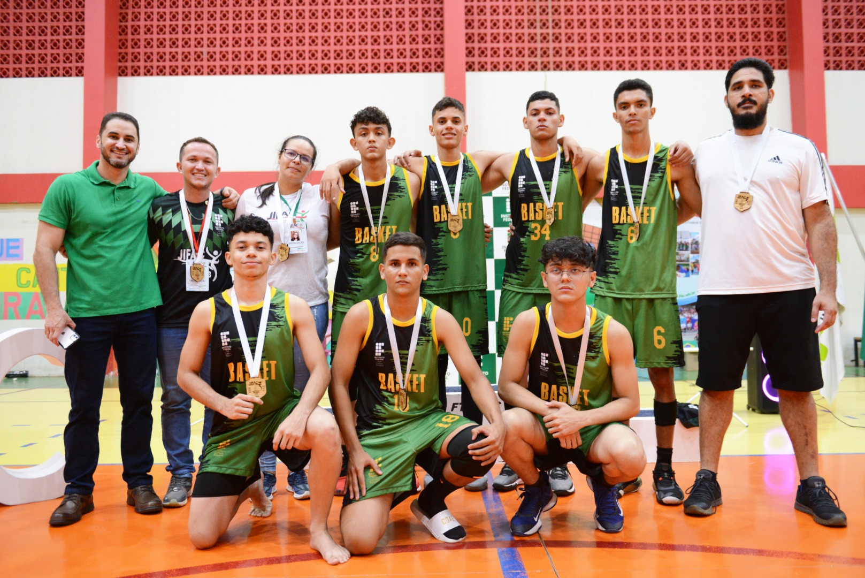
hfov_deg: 60.3
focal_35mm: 31
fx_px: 745
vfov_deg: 42.4
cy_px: 289
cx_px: 432
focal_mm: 31
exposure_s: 1/160
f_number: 2.8
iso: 3200
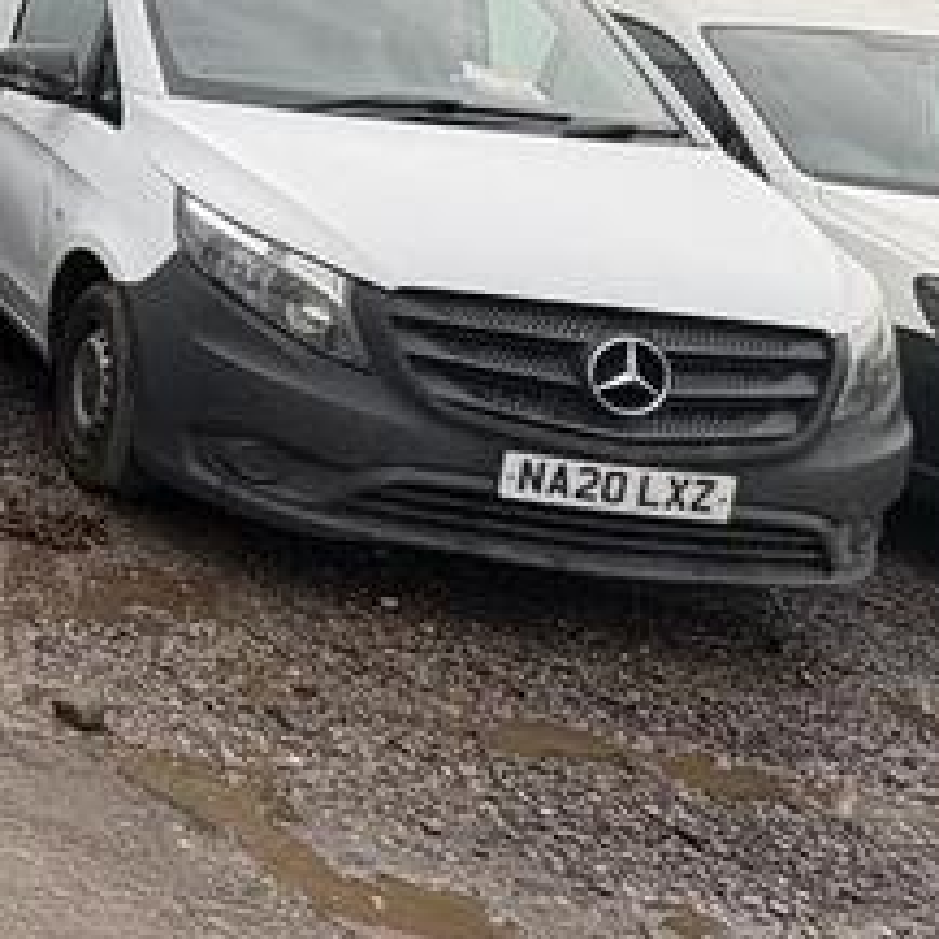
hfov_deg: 23.7
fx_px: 1565
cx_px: -588
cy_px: 65
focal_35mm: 51
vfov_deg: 31.6
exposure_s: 1/377
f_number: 2.2
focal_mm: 2.22
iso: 40
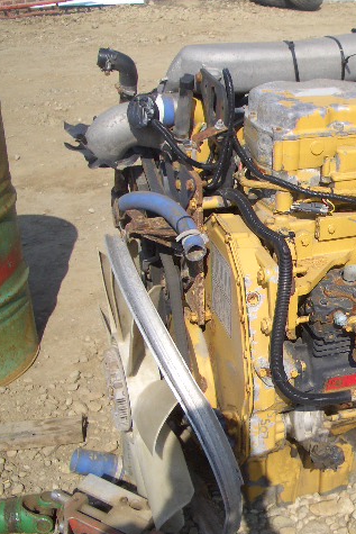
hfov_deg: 26.7
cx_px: 313
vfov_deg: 40.3
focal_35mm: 49
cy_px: 268
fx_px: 726
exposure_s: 1/400
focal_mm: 5.8
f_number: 4.3
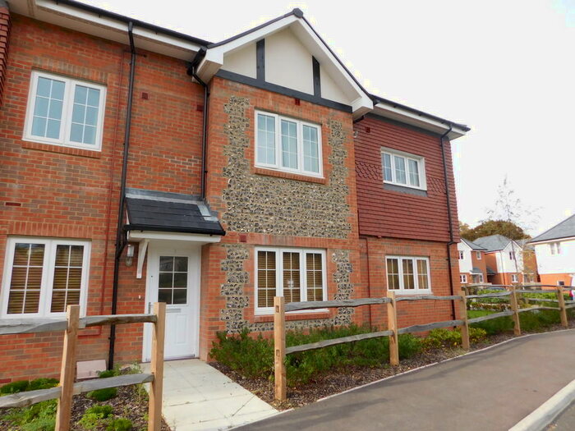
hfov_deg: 73.9
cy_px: 216
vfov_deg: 58.9
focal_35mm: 23
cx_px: 288
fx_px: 382
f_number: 3
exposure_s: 1/500
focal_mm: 4
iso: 125
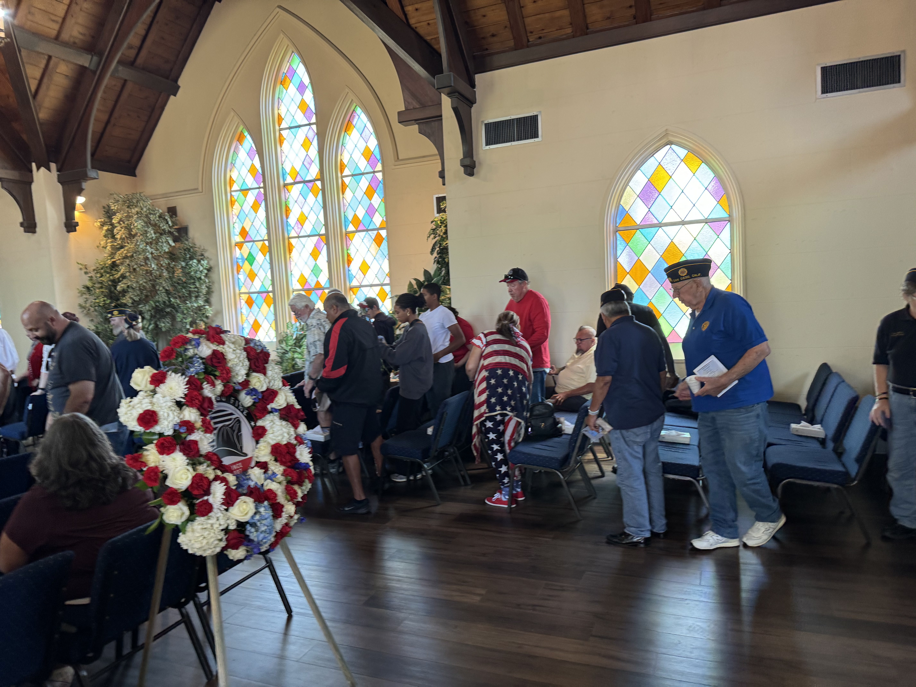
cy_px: 344
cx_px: 458
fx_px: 635
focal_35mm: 24
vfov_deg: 56.8
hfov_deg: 71.6
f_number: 1.78
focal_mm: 6.76
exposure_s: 1/60
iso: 160
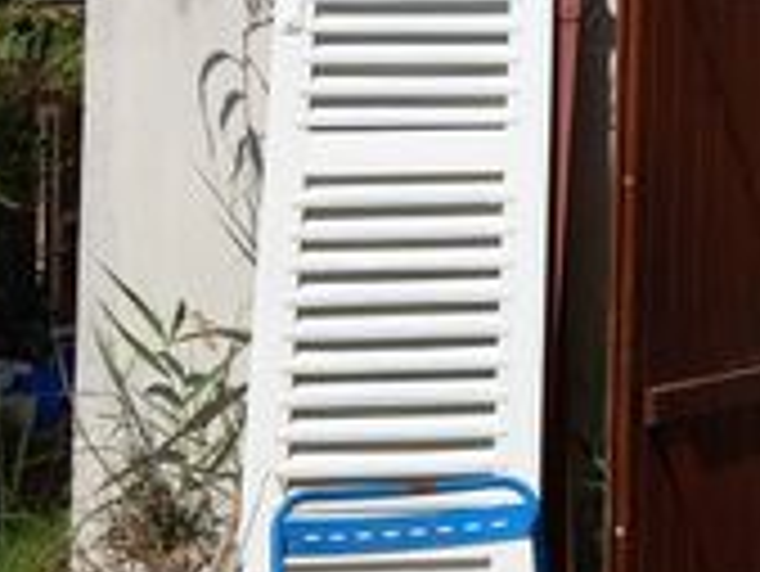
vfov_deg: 15.0
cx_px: 922
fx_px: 2109
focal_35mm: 96
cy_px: -81
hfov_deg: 19.2
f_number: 1.8
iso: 20
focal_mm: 4
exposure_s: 1/1052
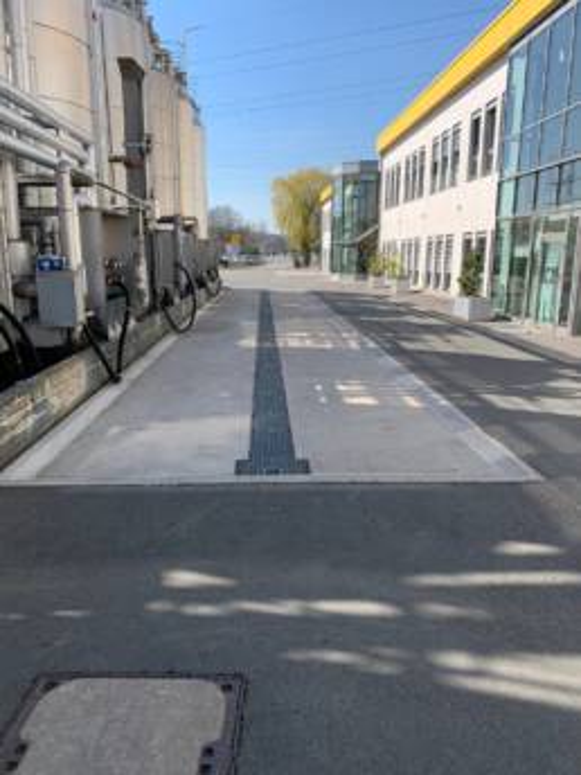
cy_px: 388
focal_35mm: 26
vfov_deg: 67.3
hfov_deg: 53.1
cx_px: 290
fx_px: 582
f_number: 1.8
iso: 25
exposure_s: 1/1350
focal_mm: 4.25
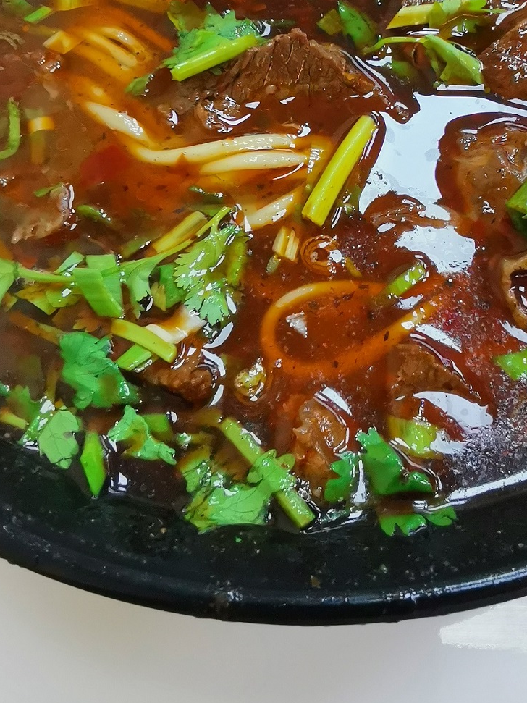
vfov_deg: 46.5
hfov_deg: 37.4
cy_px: 146
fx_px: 772
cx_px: 346
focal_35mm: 38
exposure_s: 1/100
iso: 250
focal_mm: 2.26
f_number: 2.2
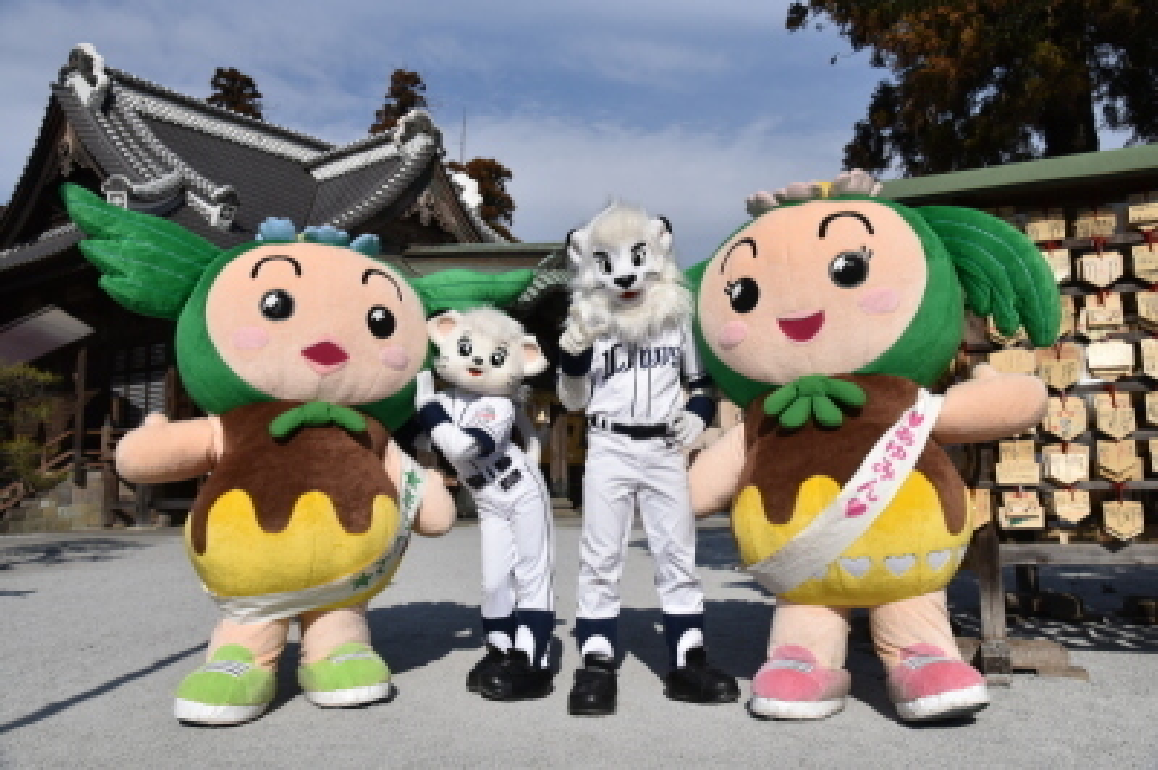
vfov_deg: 41.0
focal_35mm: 32
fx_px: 1028
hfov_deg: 58.8
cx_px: 579
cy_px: 385
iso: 800
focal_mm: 32
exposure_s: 1/4000
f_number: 8
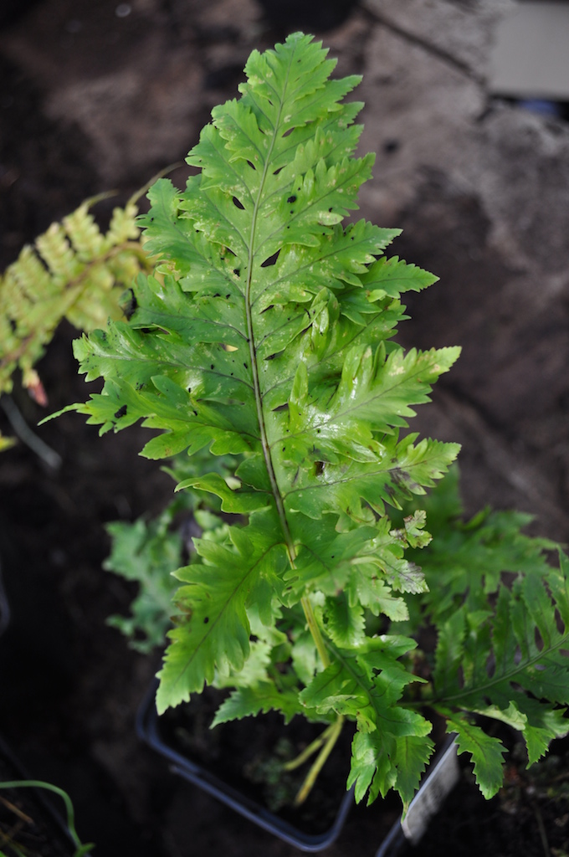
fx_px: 927
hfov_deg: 34.1
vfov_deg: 49.6
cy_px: 428
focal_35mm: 39
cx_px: 284
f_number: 4.5
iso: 400
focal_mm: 26
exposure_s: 1/80
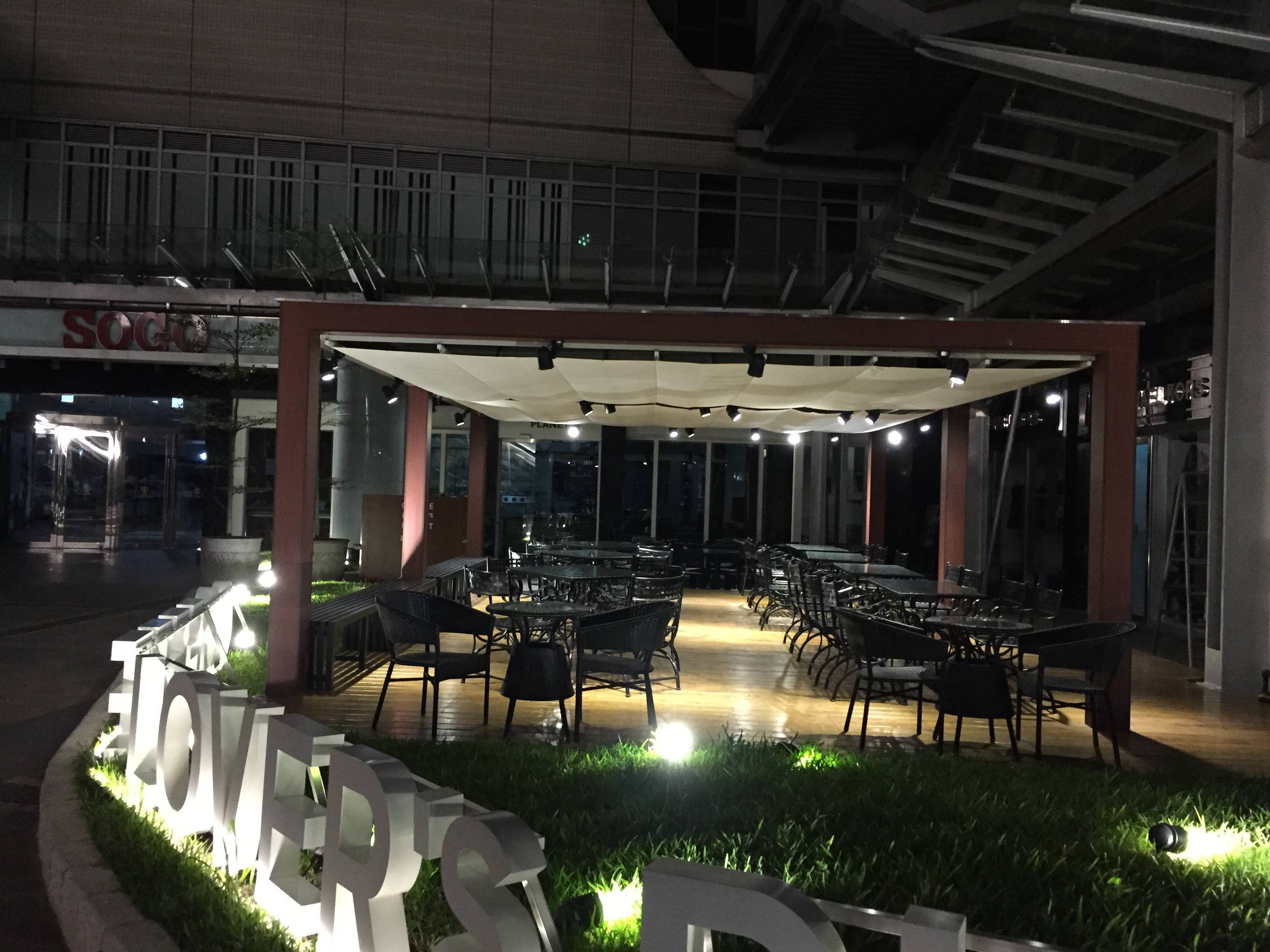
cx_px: 635
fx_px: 1064
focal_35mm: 29
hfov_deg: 61.7
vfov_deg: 48.2
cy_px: 476
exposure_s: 1/15
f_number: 2.2
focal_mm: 4.15
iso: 320
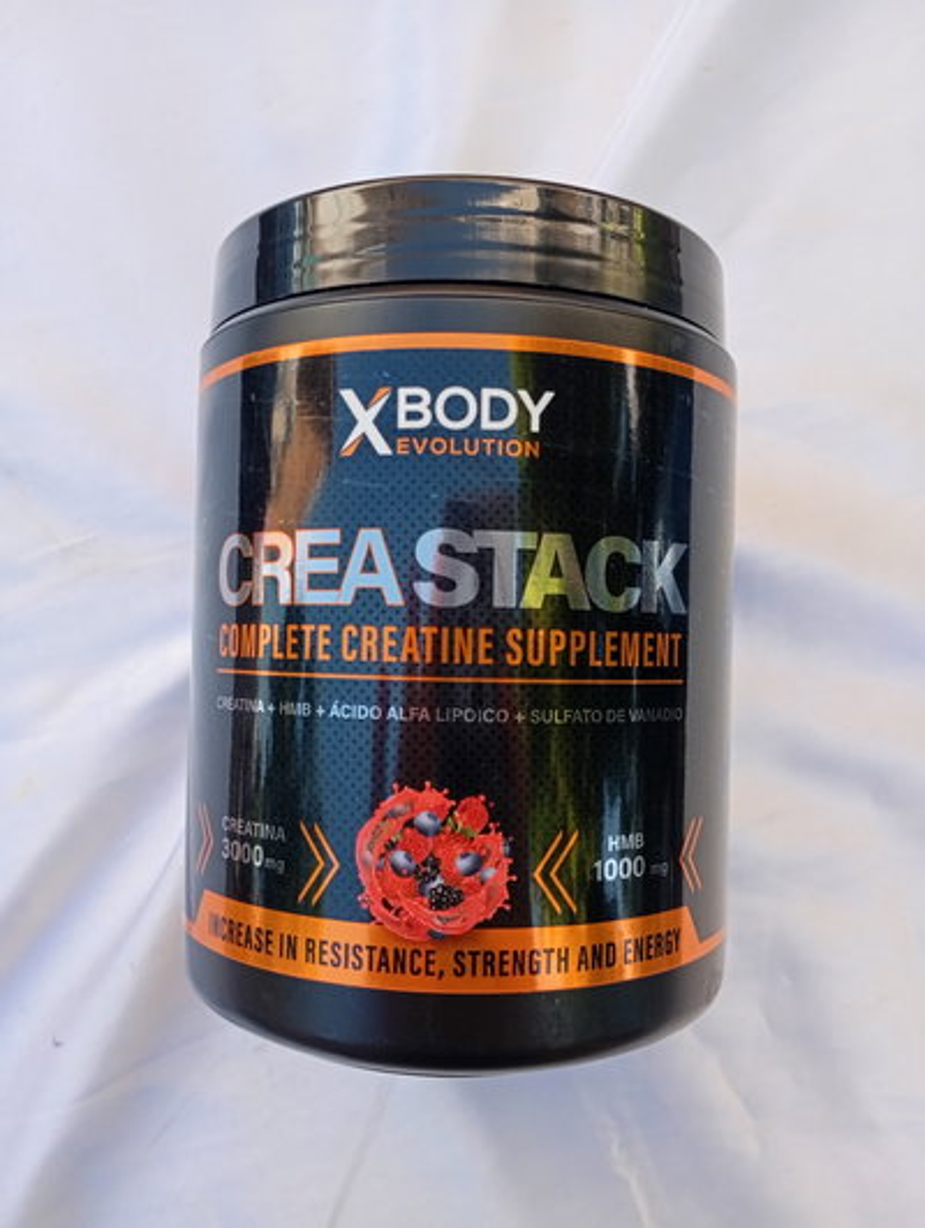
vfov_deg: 65.2
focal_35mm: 27
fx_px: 959
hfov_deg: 51.5
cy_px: 614
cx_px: 462
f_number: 1.8
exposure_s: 1/100
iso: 75
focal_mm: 3.98
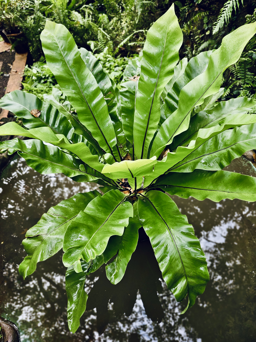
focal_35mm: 23
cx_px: 128
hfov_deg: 58.9
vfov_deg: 73.9
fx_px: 227
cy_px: 171
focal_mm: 6.3
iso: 12
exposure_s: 1/120
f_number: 1.7
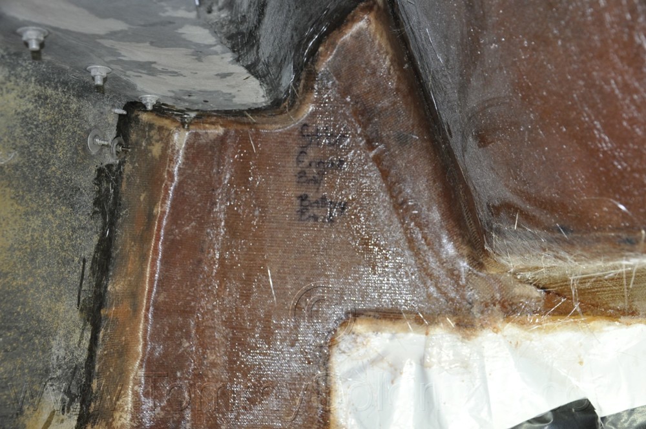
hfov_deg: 49.6
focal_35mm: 39
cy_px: 214
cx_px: 323
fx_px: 699
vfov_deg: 34.1
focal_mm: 26
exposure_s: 1/60
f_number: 4
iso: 800
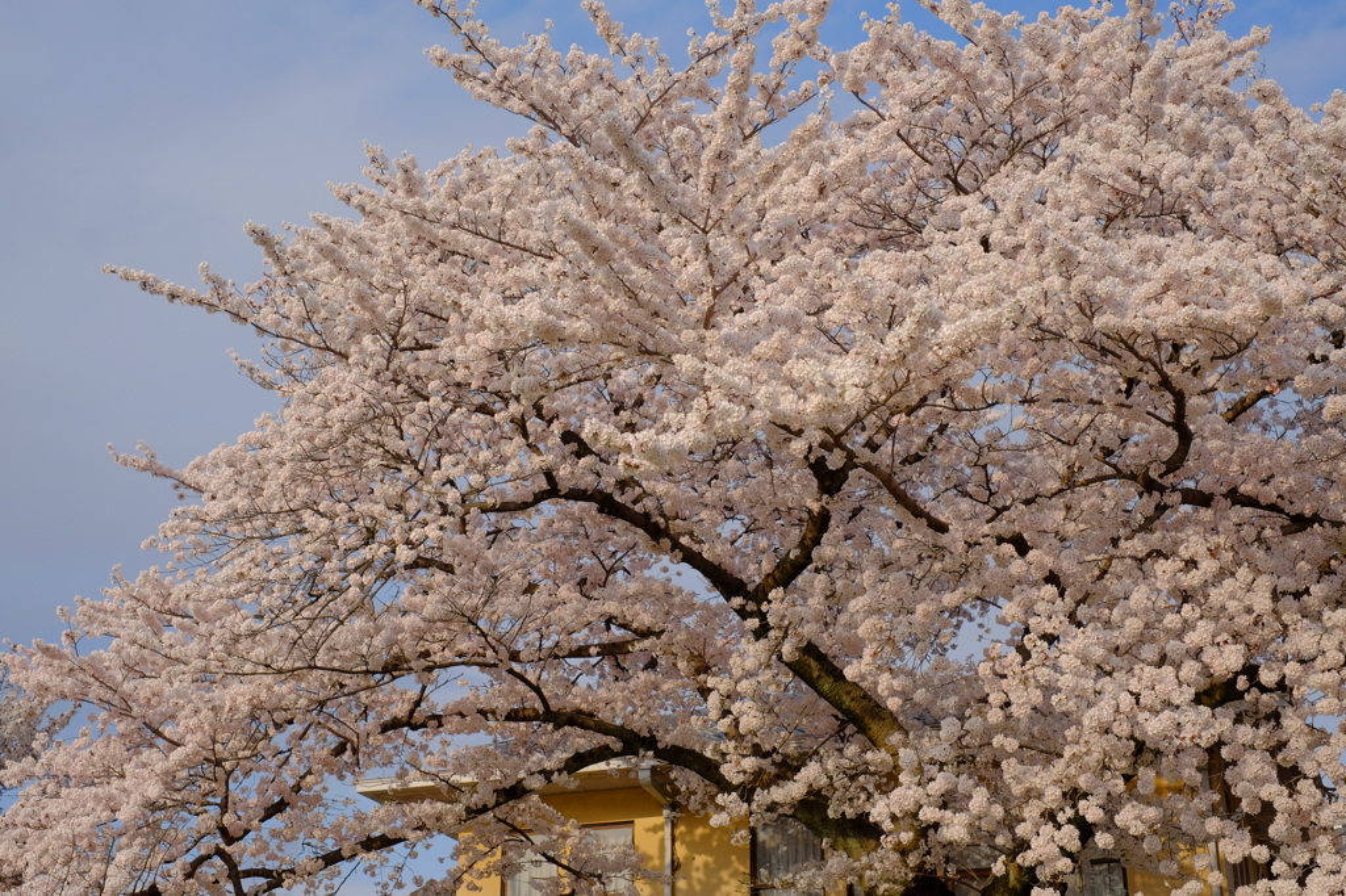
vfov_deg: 25.5
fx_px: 1981
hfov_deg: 37.5
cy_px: 448
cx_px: 673
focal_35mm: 53
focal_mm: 35
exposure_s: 1/680
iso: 200
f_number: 5.6
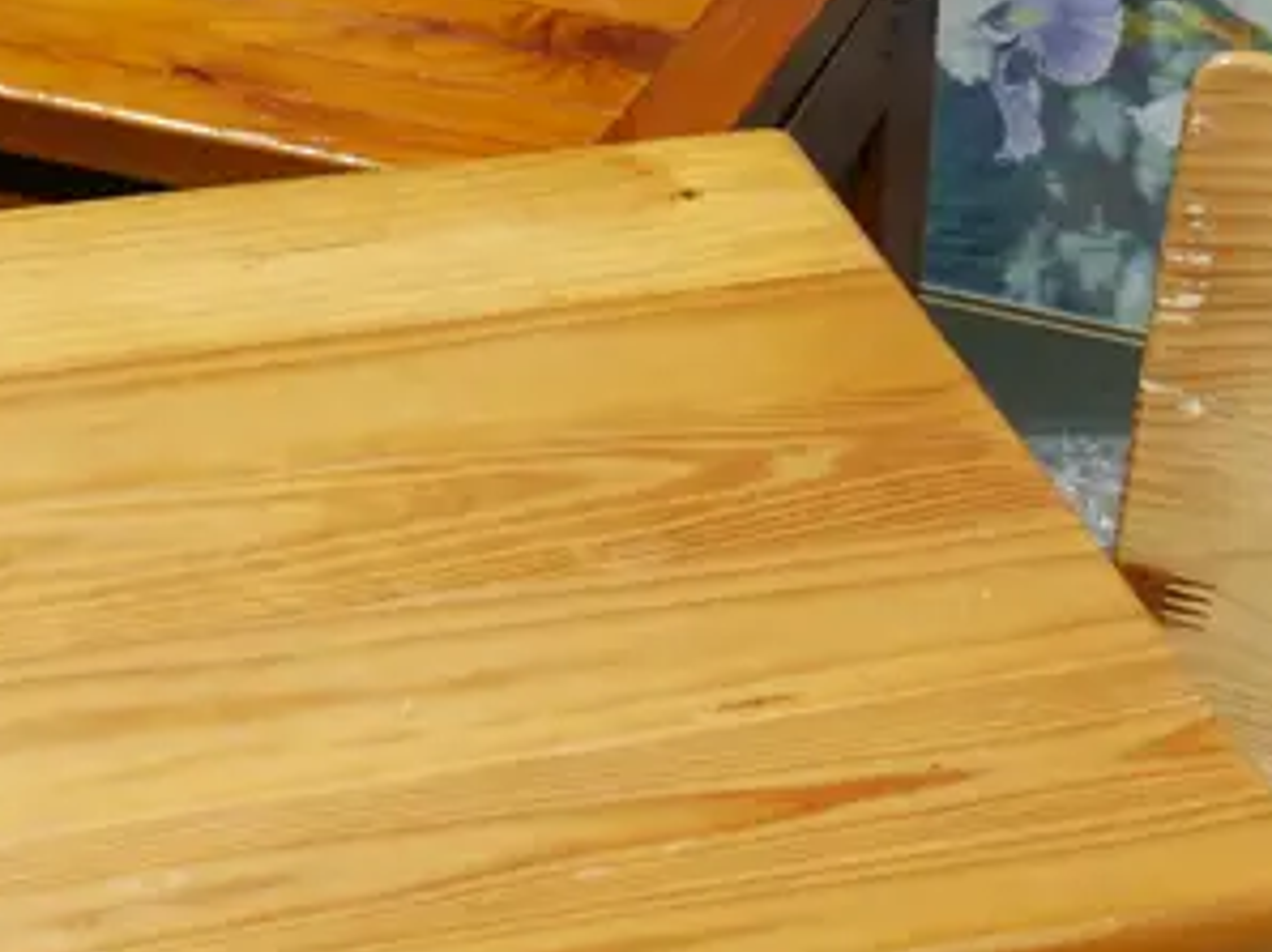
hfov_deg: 16.7
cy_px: 1505
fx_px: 4296
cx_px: 995
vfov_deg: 12.0
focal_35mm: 117
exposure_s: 1/60
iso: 320
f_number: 4.5
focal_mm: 17
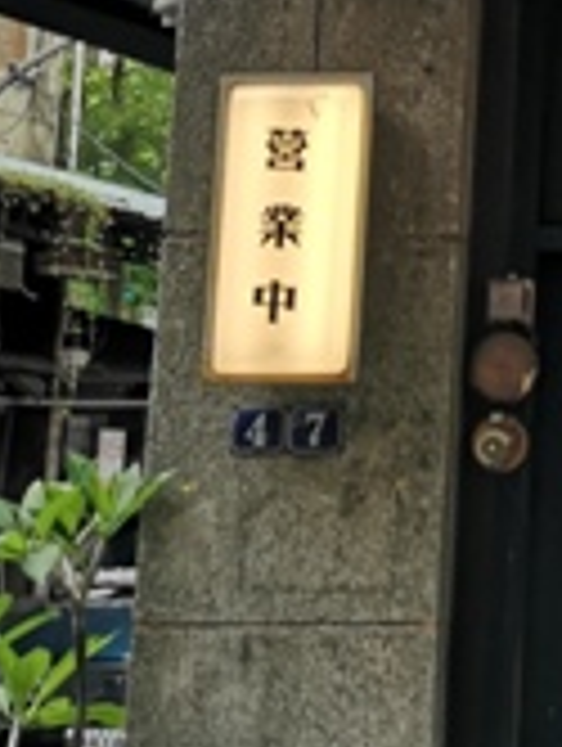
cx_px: 1052
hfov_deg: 10.6
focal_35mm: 130
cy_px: -230
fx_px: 2807
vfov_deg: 14.5
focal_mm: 3.95
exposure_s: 1/128
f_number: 1.8
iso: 50
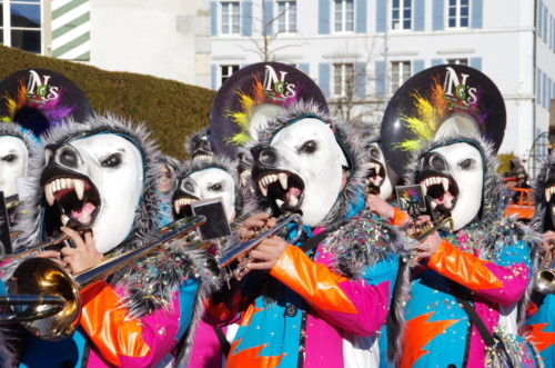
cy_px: 184
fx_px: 1800
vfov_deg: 11.7
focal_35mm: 117
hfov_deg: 17.5
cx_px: 278
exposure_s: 1/250
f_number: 13
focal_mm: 78
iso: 200
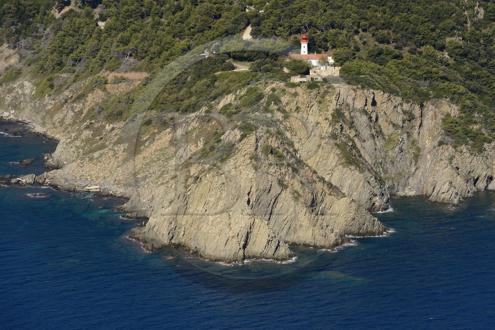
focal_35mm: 200
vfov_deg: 6.9
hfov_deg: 10.3
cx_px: 248
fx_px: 2749
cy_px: 165
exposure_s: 1/1600
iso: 800
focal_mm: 200
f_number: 10
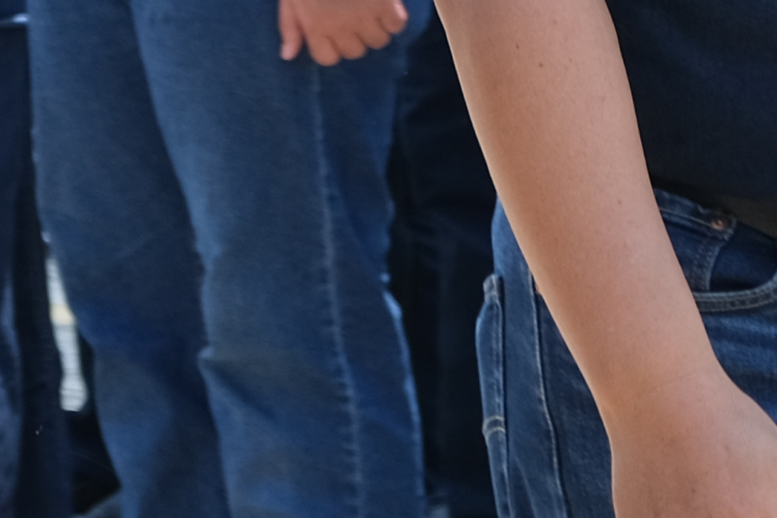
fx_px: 9411
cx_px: -391
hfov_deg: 4.7
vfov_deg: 3.1
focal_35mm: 436
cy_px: -621
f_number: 4
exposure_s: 1/400
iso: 160
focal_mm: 48.4
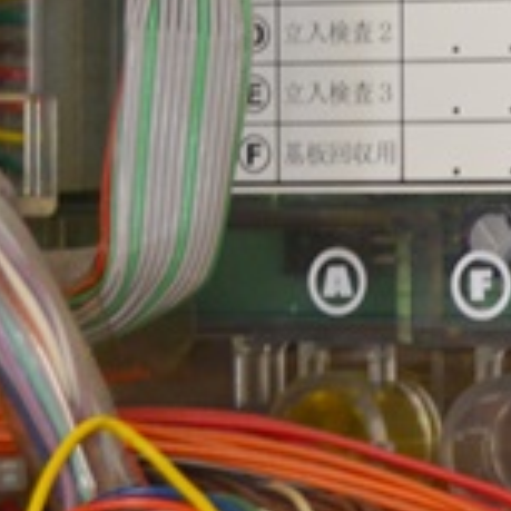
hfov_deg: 6.3
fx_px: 4384
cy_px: 27
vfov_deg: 6.7
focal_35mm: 262
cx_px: 1279
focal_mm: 35
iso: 800
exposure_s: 1/30
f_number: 5
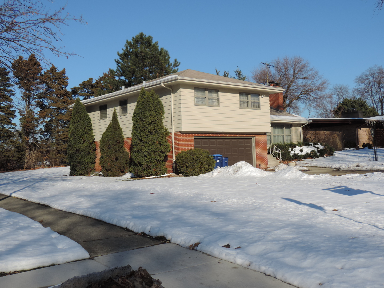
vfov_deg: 36.0
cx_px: 192
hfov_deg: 46.8
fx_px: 444
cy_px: 144
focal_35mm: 40
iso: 80
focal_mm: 7.1
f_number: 3.3
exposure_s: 1/1250
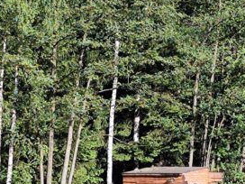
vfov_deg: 5.6
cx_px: 148
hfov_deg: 7.5
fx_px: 1861
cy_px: 136
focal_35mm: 263
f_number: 1.65
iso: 50
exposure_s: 1/498
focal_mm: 6.19
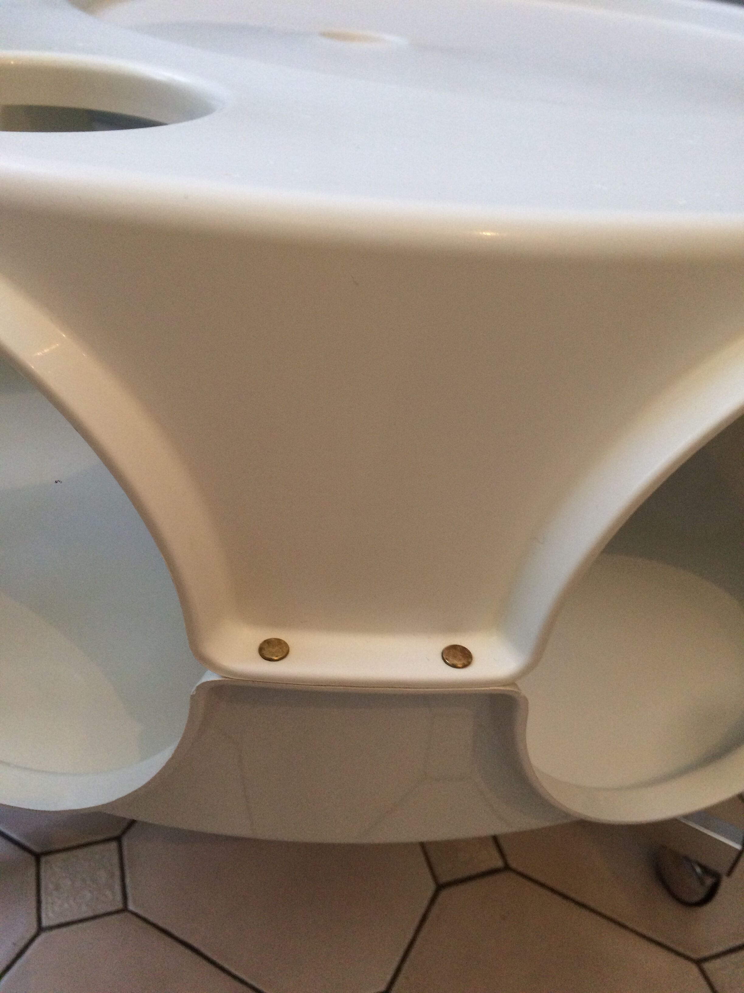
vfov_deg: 61.7
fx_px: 831
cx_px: 372
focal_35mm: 29
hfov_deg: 48.2
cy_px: 496
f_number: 2.2
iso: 200
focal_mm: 4.15
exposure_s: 1/33
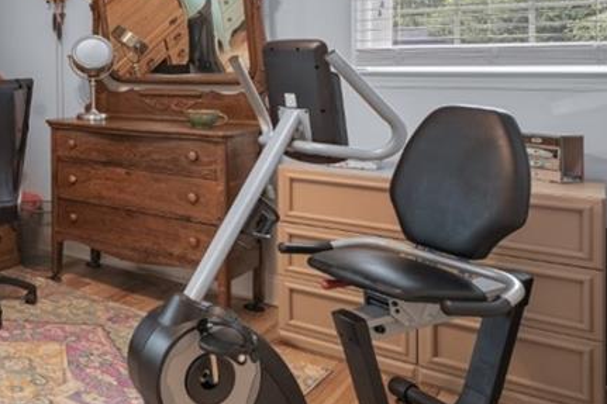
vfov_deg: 33.9
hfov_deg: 39.3
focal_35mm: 38
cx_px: -92
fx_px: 640
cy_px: 77
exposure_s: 1/2
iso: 320
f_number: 8
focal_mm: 16
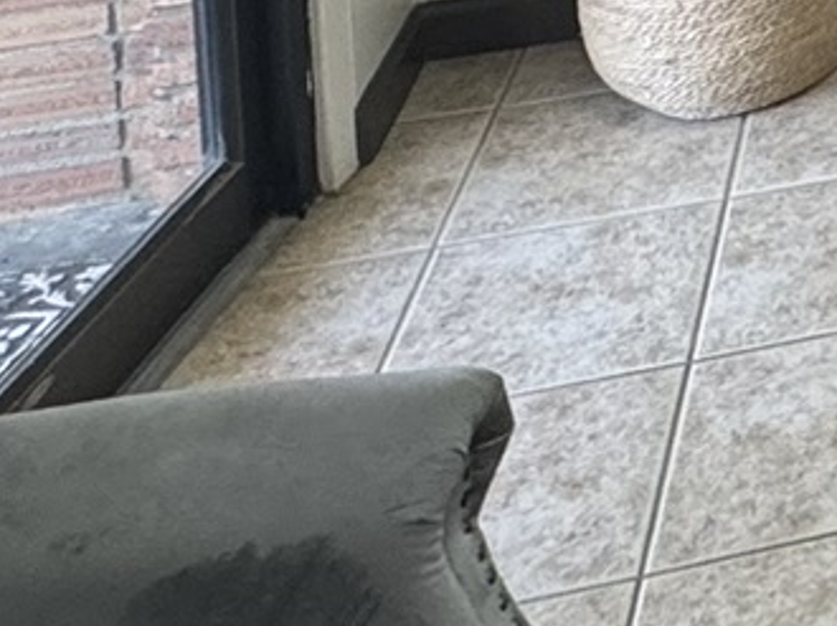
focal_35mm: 87
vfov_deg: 13.0
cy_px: -872
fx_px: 2102
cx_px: 1638
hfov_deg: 17.1
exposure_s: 1/120
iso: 160
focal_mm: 2.22
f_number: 2.2
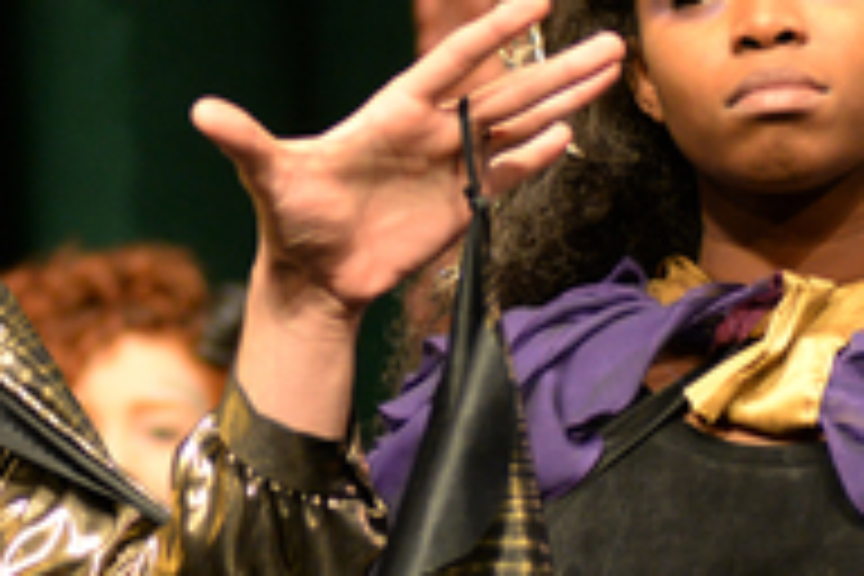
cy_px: 176
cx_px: 288
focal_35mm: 454
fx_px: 10895
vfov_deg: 3.0
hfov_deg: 4.5
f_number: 4.5
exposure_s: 1/320
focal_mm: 145
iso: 3200
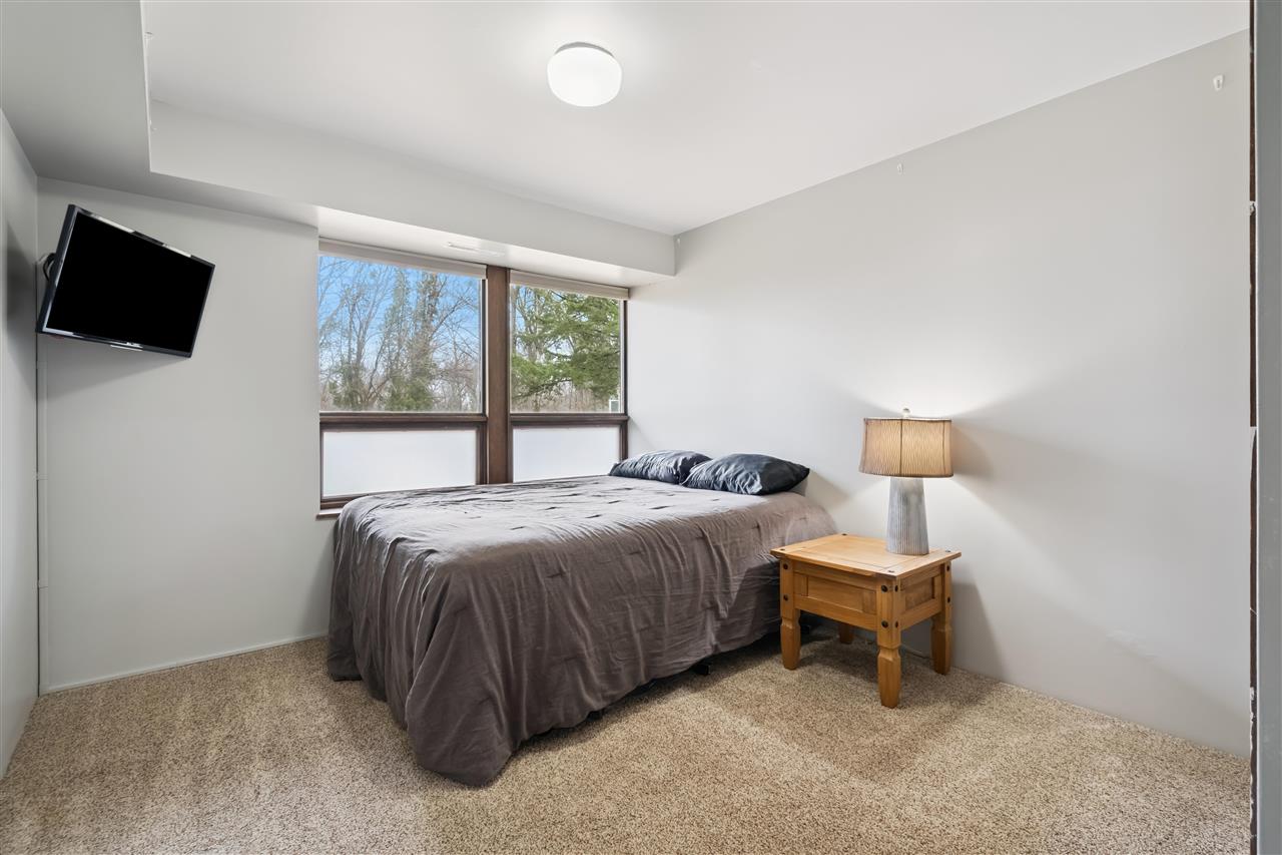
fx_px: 570
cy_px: 428
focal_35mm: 16
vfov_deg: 73.7
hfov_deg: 96.7
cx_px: 641
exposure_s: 1/10
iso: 400
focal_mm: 16
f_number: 9
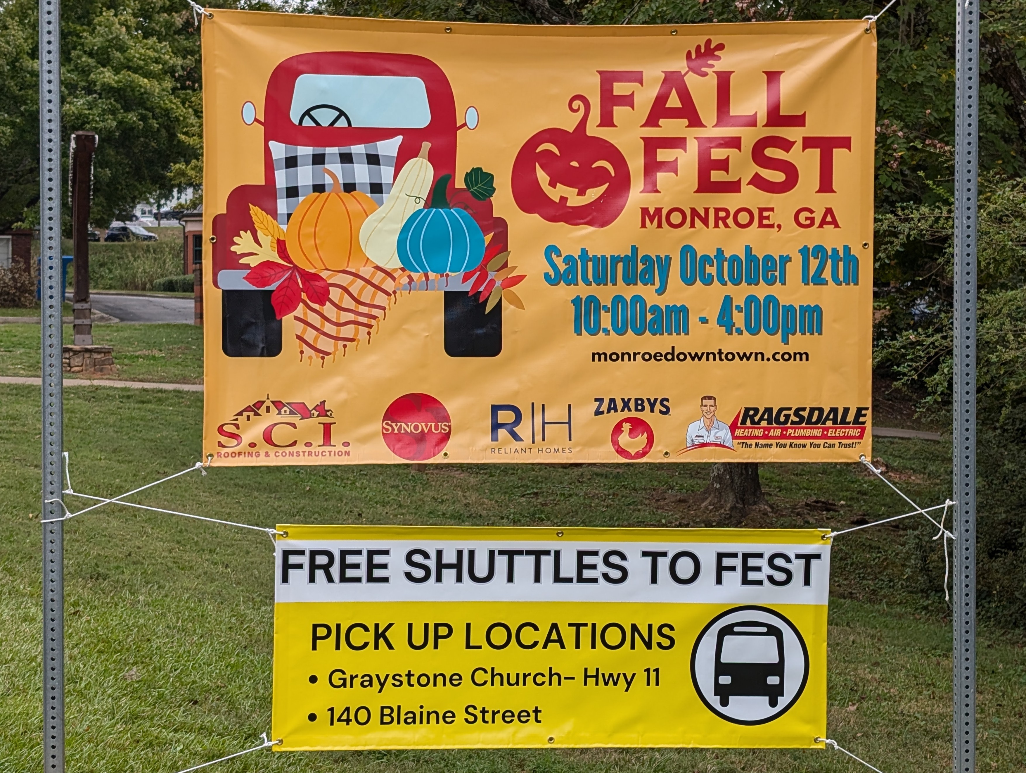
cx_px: 513
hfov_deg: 38.9
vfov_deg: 29.7
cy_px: 386
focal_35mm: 49
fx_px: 1454
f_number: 1.68
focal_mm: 6.9
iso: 17
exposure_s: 1/617
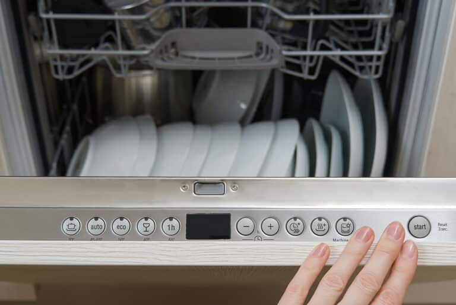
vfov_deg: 25.8
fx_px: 665
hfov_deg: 37.8
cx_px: 228
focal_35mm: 52
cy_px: 152
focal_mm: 35
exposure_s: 1/125
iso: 500
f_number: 6.3
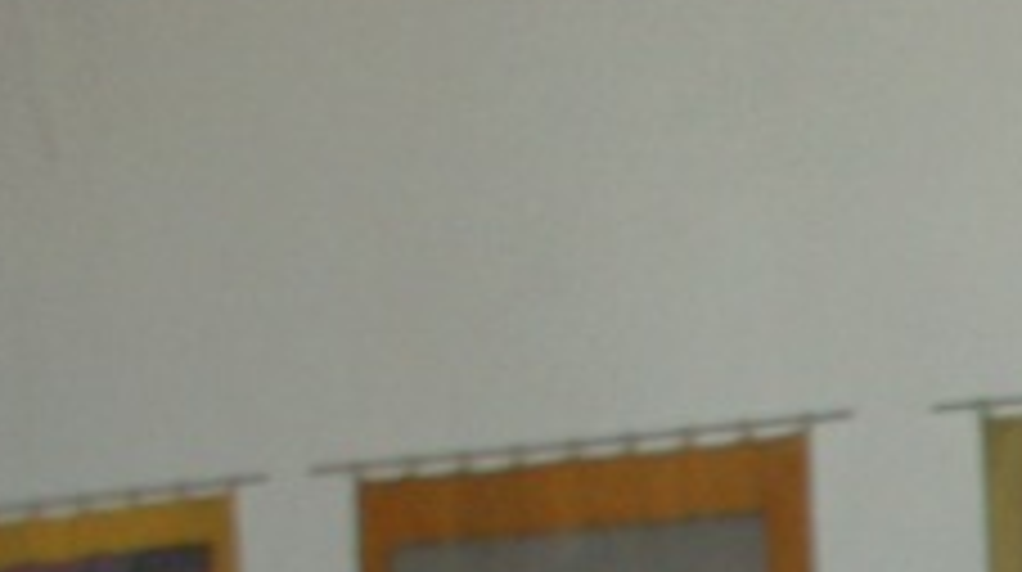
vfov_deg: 3.7
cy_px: 2184
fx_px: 8444
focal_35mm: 312
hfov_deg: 6.3
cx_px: 3129
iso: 400
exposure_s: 1/60
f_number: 5
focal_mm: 30
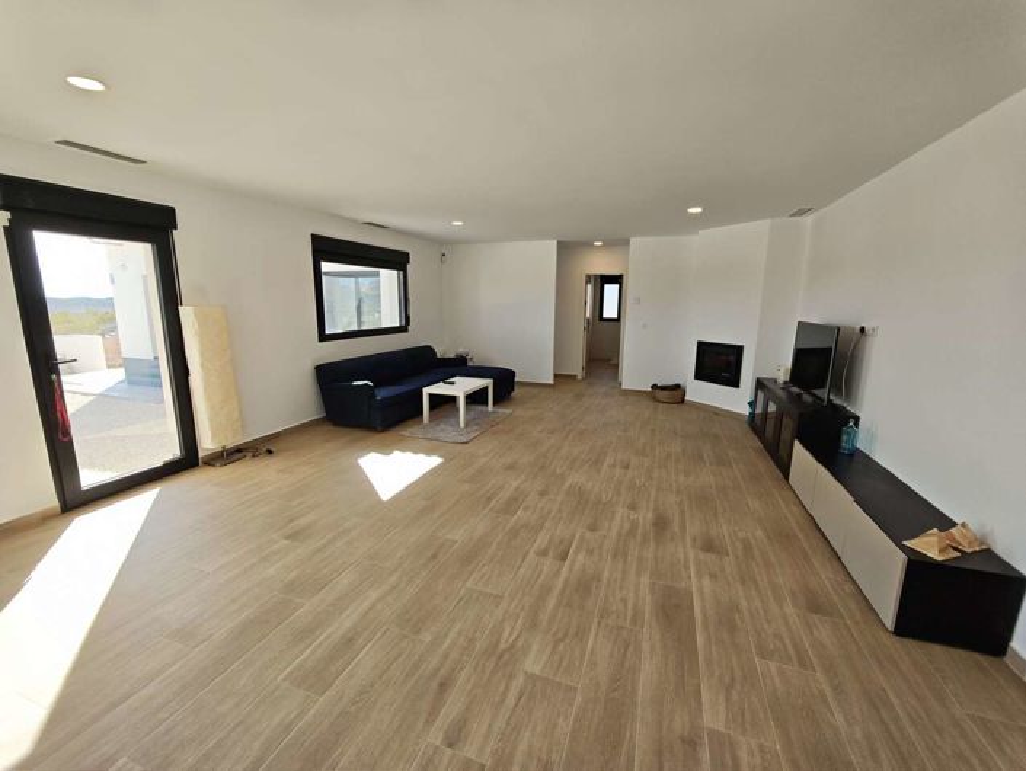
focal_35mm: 14
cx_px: 513
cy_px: 386
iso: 50
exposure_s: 1/159
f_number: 2.2
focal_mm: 2.16
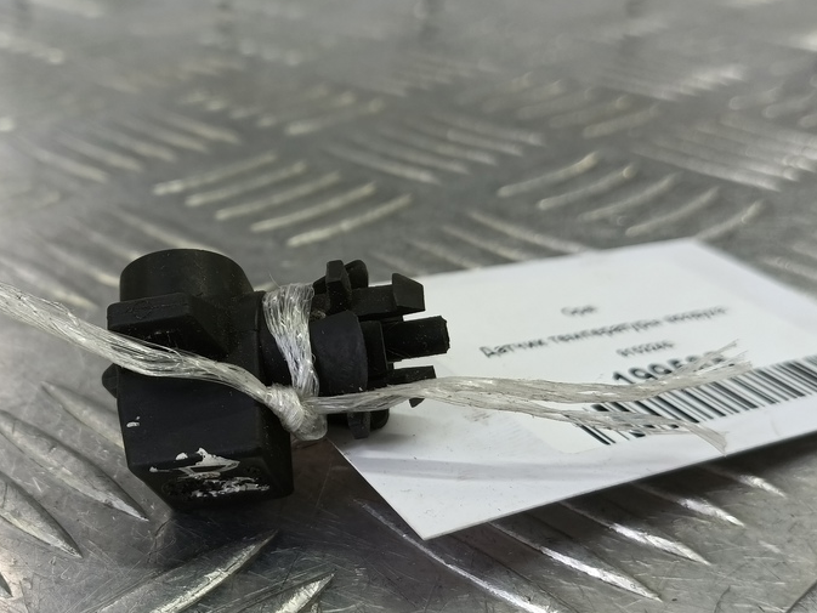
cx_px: 261
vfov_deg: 40.6
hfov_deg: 51.5
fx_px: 826
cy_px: 353
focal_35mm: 35
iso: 113
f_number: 1.6
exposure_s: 1/50
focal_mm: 4.11
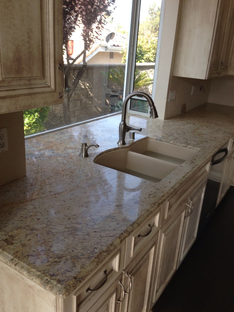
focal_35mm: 33
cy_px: 156
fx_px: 297
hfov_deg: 42.9
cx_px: 117
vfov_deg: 55.4
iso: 64
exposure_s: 1/120
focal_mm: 4.13
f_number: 2.4
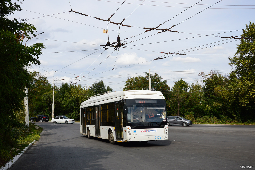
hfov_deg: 51.3
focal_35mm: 38
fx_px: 266
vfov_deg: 35.5
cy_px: 85
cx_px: 128
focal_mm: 25
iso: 100
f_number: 6.3
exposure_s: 1/500
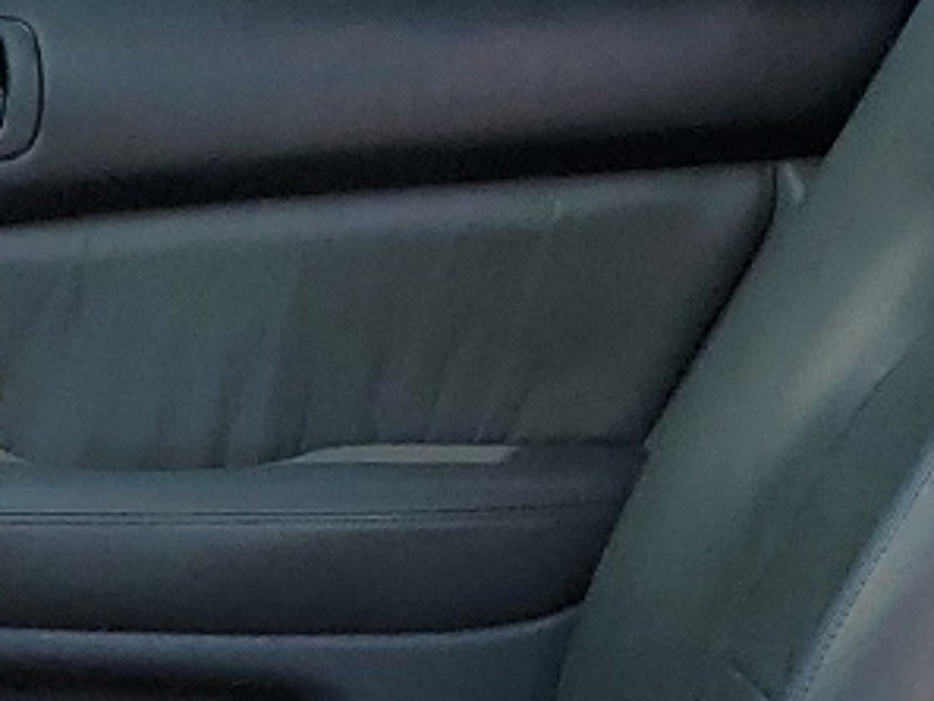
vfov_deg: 9.8
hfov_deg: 13.7
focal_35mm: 140
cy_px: 1462
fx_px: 3779
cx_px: -195
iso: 50
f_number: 1.5
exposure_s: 1/667
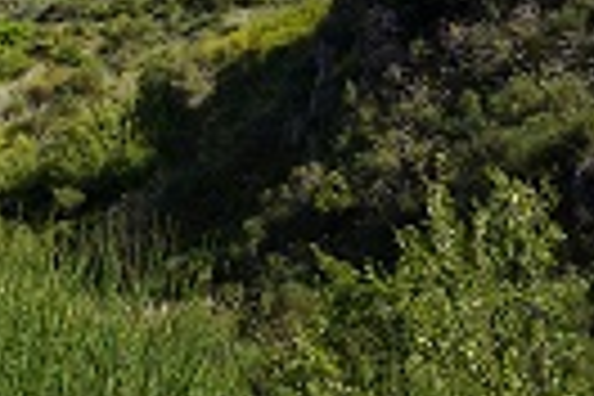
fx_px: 1897
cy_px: -27
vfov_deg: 11.8
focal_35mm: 115
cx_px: -270
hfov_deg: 16.4
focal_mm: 38
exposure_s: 1/160
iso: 100
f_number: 10
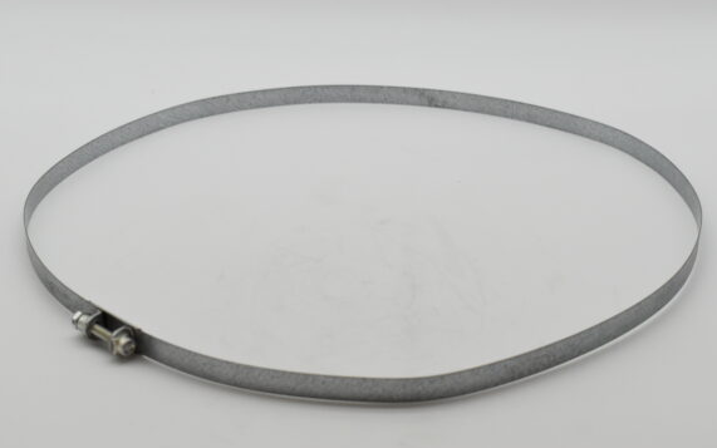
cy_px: 205
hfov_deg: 33.5
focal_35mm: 61
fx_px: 1192
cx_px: 355
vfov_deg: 21.3
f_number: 8
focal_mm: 38
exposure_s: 1/2500
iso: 1600
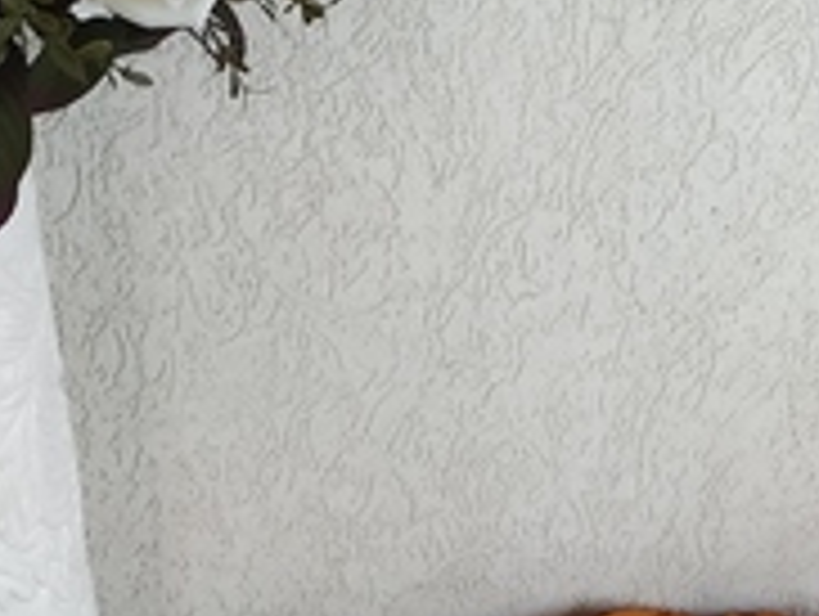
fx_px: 1872
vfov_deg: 16.9
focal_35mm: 79
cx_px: 734
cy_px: 940
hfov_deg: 24.0
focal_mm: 3.94
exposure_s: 1/100
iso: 200
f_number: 1.9
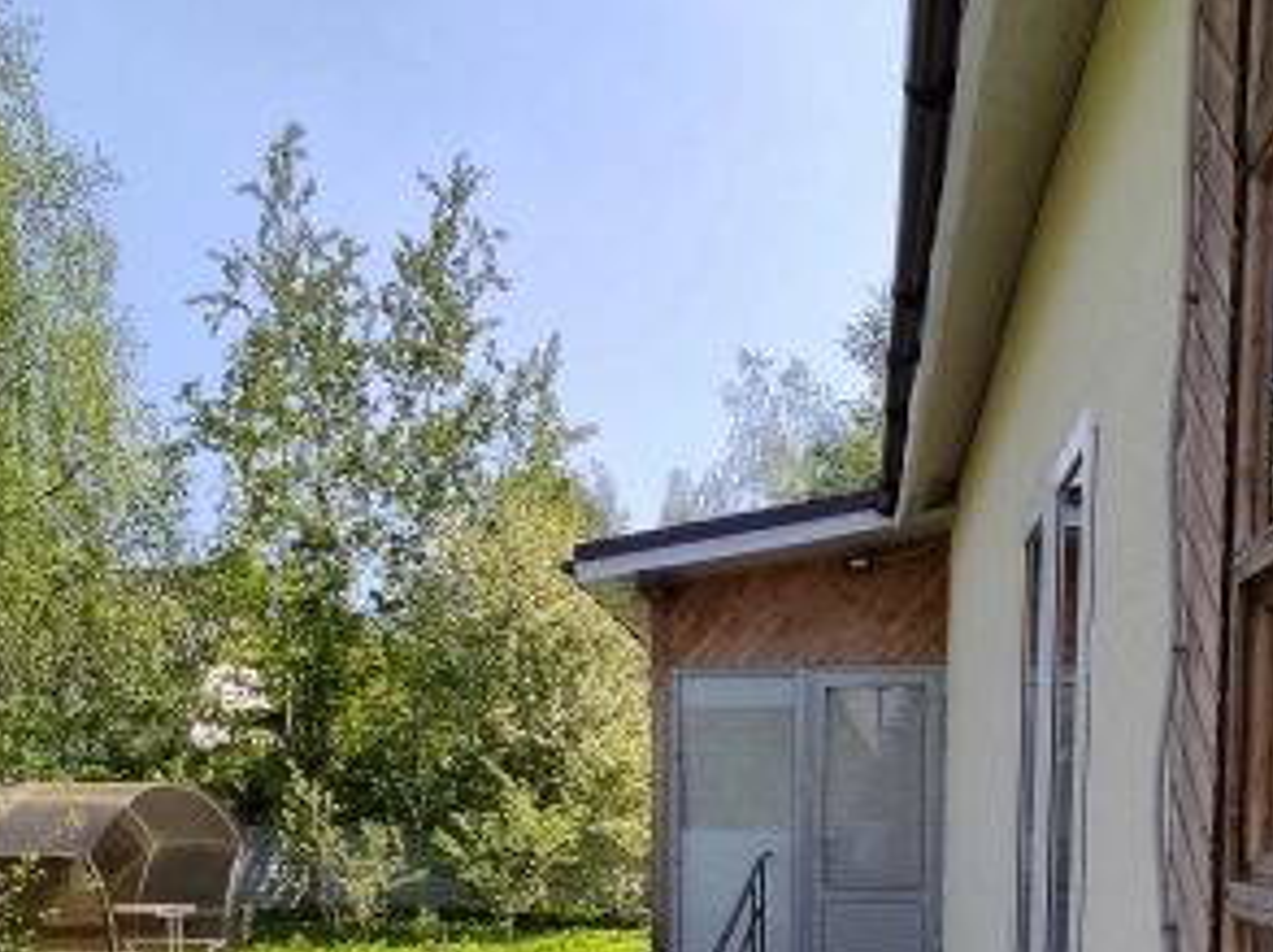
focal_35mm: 32
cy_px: 939
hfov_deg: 56.9
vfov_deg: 39.2
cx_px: 639
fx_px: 1175
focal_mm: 1.6
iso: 50
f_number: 2.2
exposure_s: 1/881
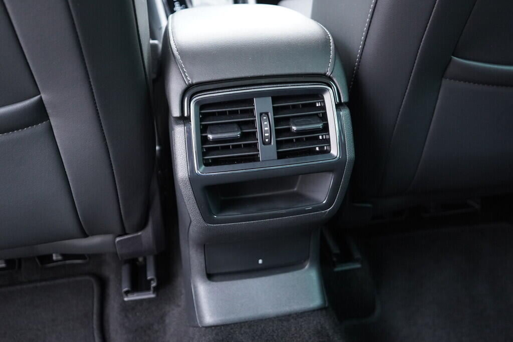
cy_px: 171
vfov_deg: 36.9
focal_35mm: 36
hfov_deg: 53.1
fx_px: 513
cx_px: 256
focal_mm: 24
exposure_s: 1/40
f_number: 2.8
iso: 1600
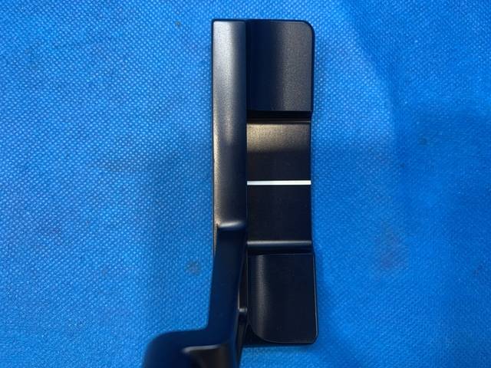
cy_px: 184
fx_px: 369
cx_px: 246
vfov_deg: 53.1
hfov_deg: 67.3
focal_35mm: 26
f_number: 1.8
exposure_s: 1/60
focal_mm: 4.25
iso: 125
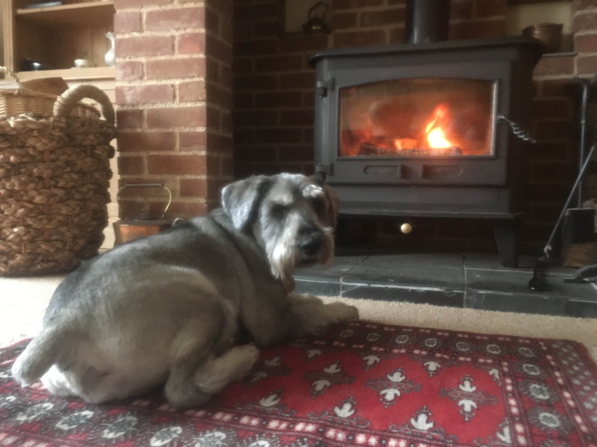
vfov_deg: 48.2
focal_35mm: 29
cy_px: 224
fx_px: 500
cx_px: 298
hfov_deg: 61.7
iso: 500
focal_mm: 4.15
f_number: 2.2
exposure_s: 1/17
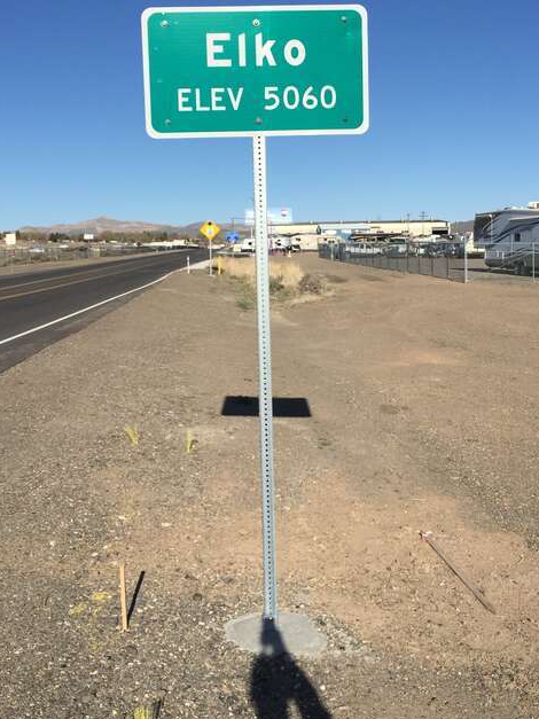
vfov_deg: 49.9
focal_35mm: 37
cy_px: 294
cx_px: 267
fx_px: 768
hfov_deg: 38.7
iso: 32
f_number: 2.2
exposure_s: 1/3597
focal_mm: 4.15
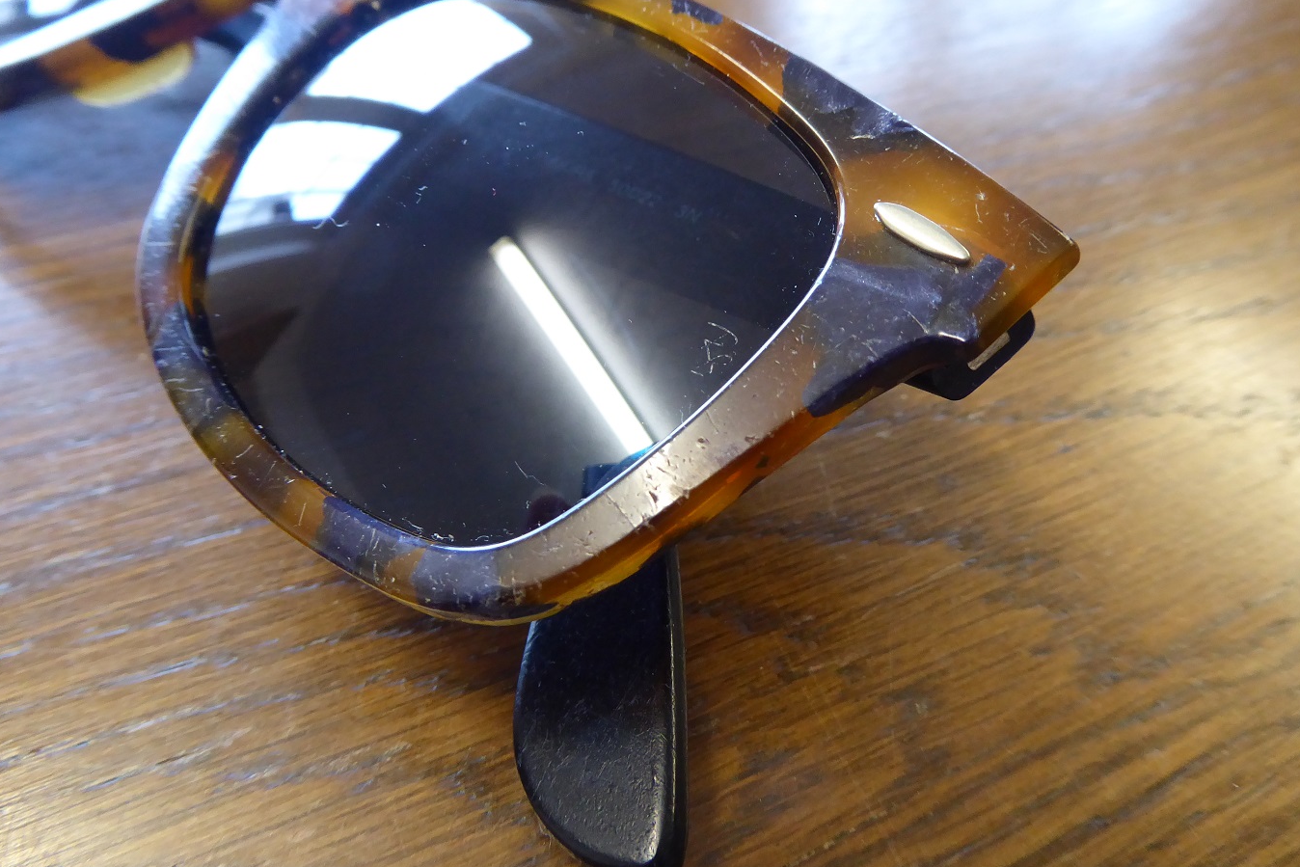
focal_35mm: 27
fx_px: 975
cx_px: 662
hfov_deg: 67.4
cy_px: 404
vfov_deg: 47.9
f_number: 3.3
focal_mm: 4.3
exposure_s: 1/30
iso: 400
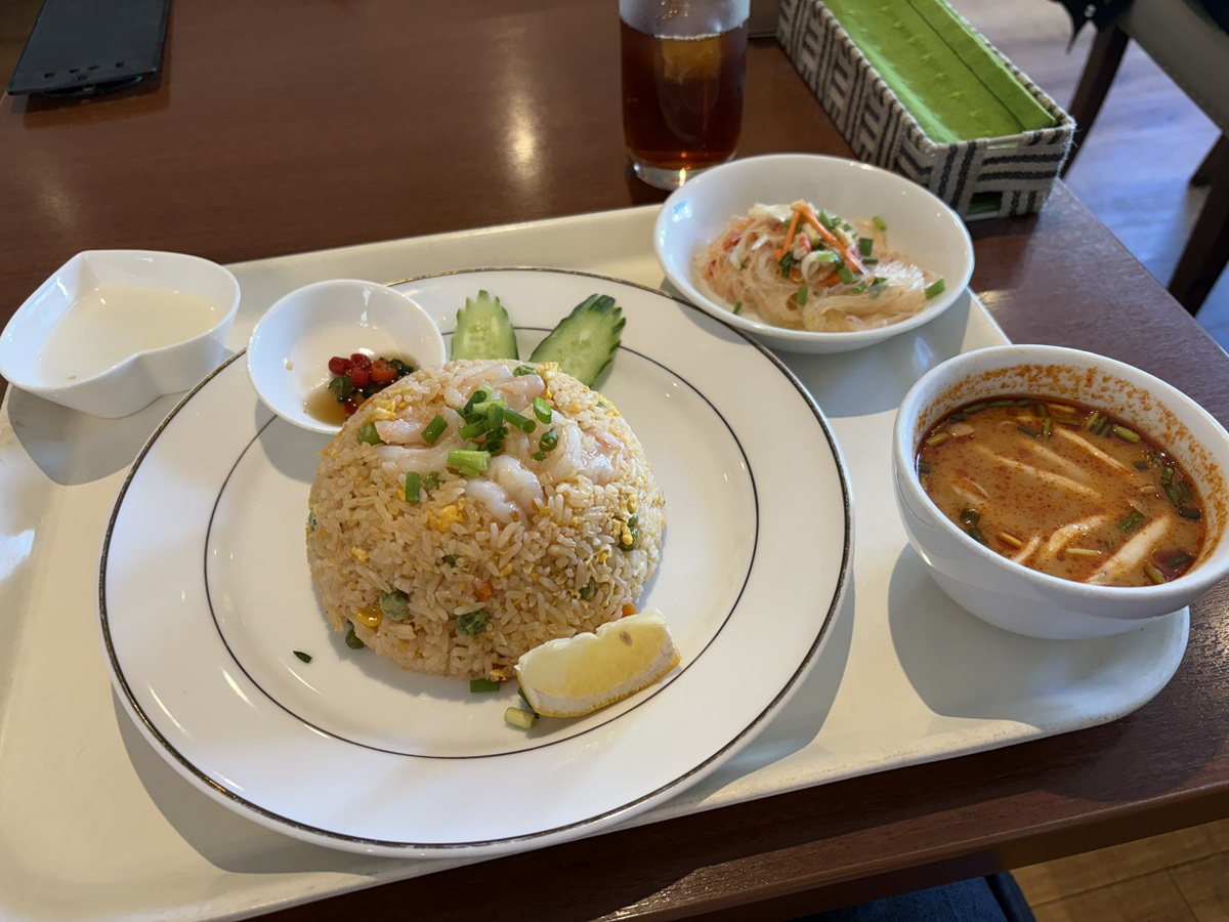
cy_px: 461
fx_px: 923
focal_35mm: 26
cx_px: 614
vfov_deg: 53.1
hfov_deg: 67.3
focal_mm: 5.96
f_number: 1.6
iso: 100
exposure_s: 1/100
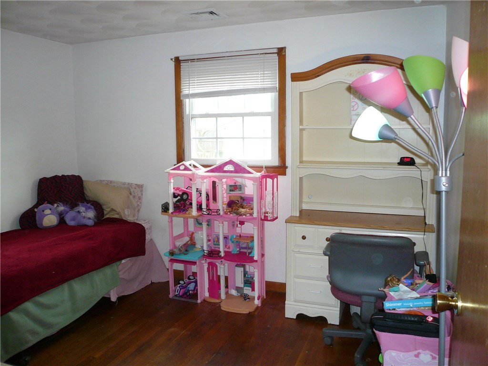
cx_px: 244
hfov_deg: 63.4
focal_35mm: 28
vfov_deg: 49.7
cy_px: 183
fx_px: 395
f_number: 2.8
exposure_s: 1/30
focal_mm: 4.6
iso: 125
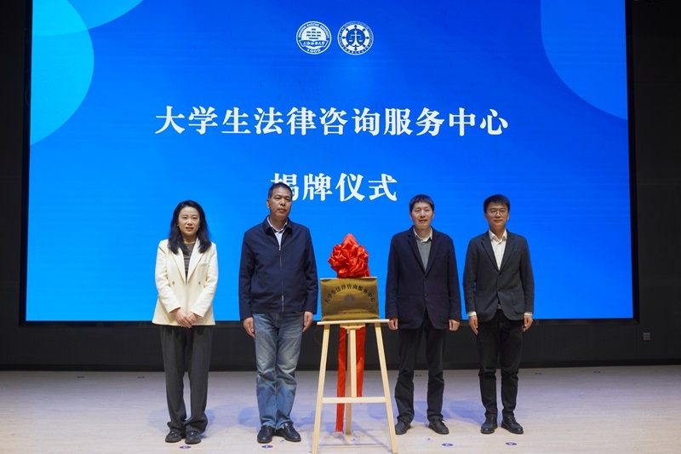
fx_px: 709
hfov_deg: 51.3
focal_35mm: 38
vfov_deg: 35.5
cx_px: 340
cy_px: 227
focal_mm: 25
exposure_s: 1/160
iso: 500
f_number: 4.5
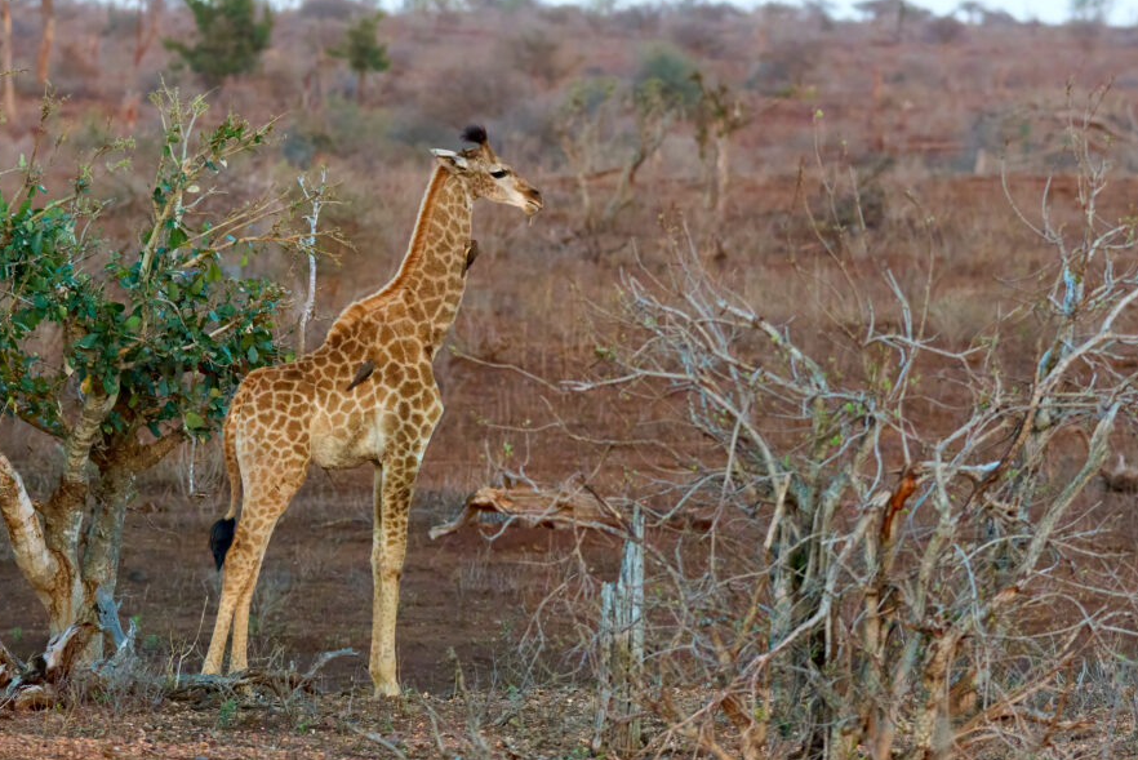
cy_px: 380
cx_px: 517
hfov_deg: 5.2
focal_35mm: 399
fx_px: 12616
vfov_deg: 3.5
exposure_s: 1/800
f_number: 6.3
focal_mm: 229.2
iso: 6400
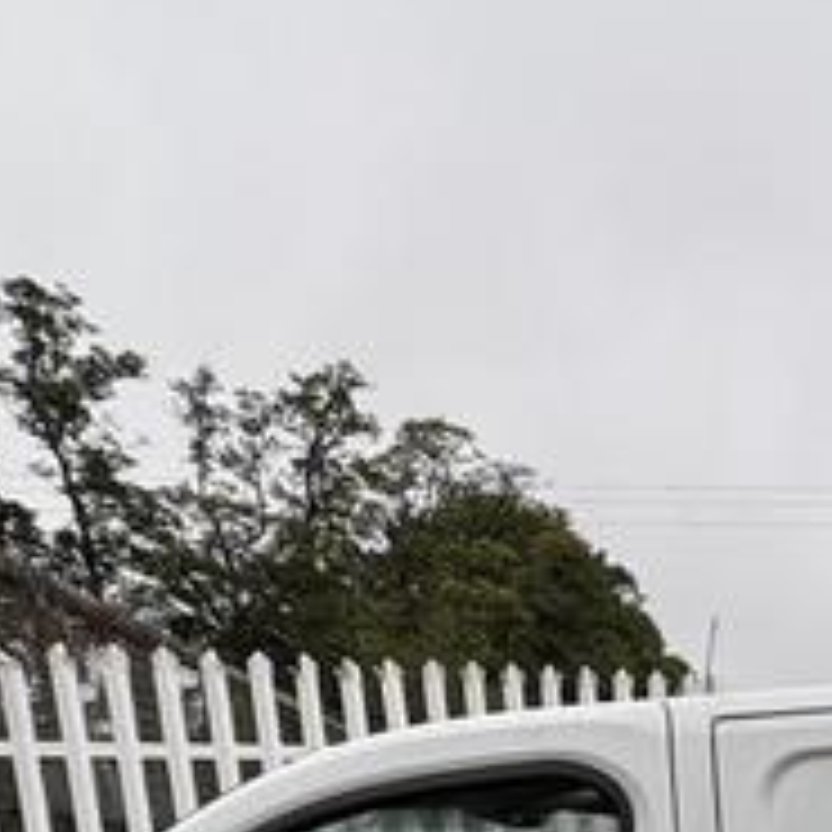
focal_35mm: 60
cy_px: 1133
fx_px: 1632
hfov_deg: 23.2
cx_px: 1241
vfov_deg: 24.3
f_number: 2.2
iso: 40
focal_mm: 2.22
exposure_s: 1/320
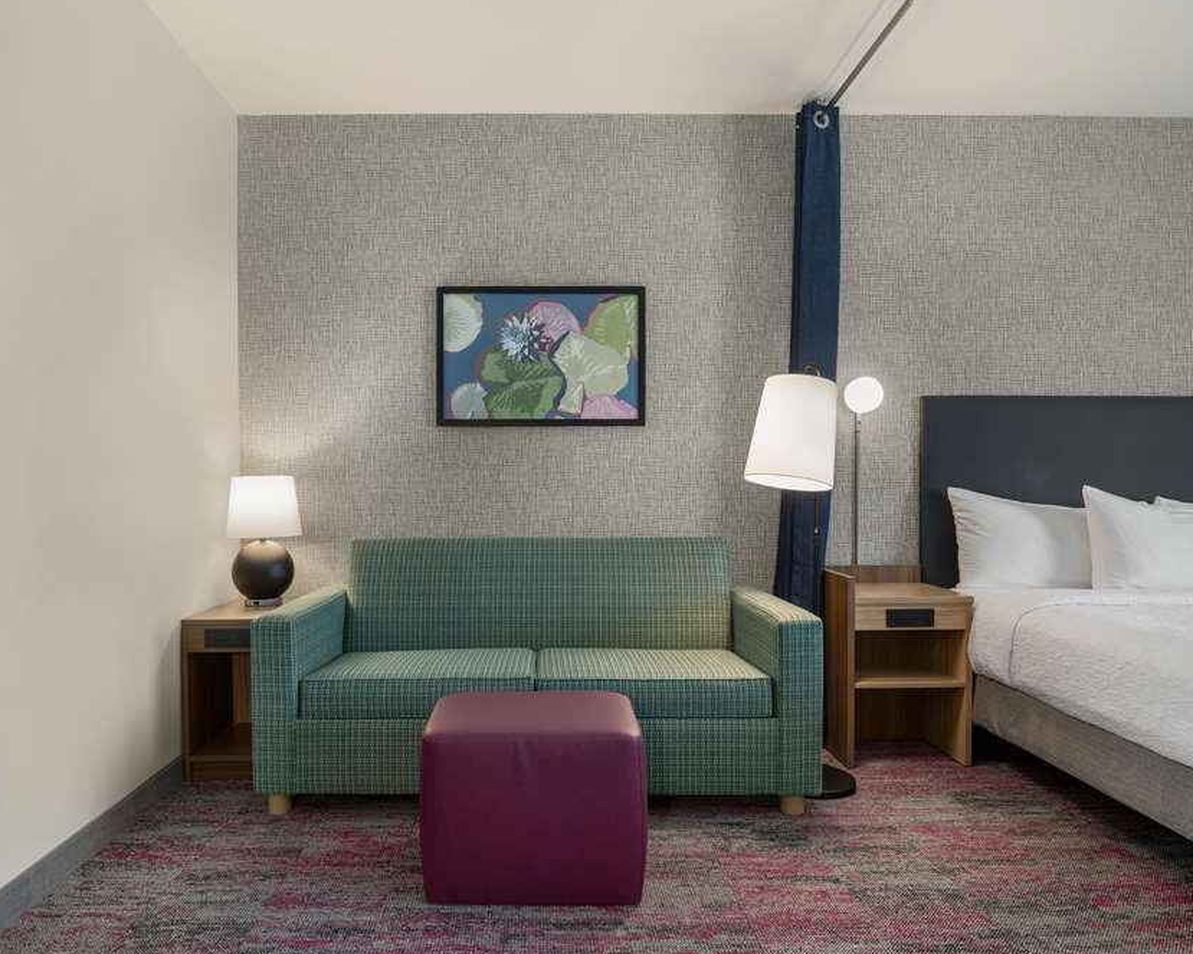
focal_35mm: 22
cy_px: 475
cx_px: 537
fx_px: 777
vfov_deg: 63.1
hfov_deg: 74.8
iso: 400
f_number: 8
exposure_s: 1/1.67
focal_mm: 19
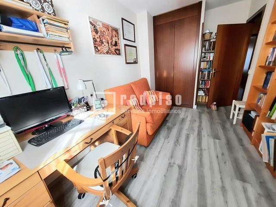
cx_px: 138
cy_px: 104
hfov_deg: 106.2
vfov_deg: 89.9
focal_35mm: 13
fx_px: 104
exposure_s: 1/50
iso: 250
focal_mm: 1.74
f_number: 2.2
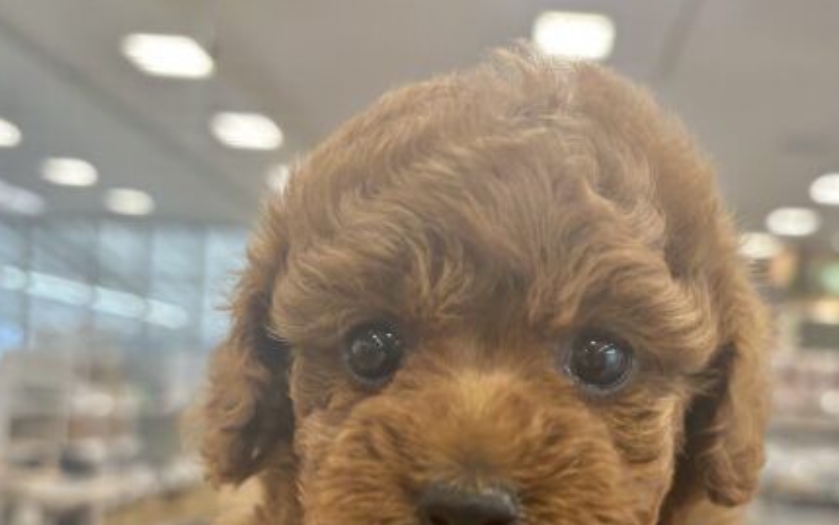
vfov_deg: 30.4
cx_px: 507
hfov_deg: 47.9
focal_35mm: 41
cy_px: 431
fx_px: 938
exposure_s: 1/100
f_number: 1.6
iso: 125
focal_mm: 5.96
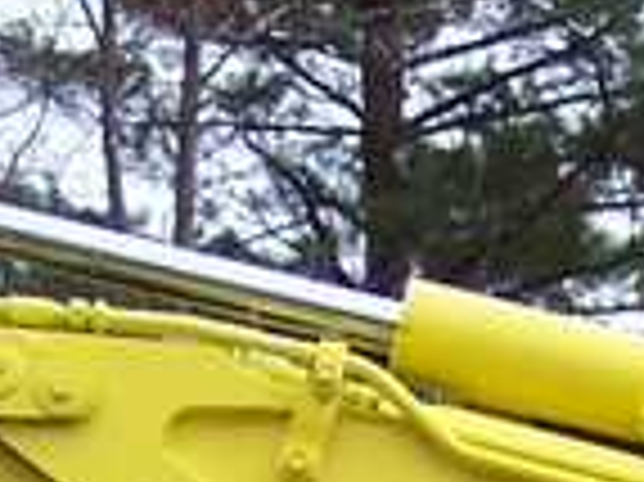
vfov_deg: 5.1
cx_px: 1207
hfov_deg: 7.1
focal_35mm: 272
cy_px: 1523
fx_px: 5056
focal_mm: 8
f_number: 2.8
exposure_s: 1/700
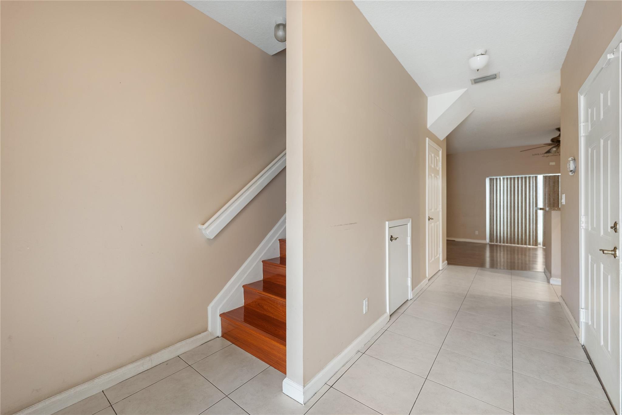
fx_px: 242
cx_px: 311
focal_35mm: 14
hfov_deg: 104.3
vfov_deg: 81.2
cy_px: 208
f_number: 2
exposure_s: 1/125
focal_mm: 14
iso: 2500
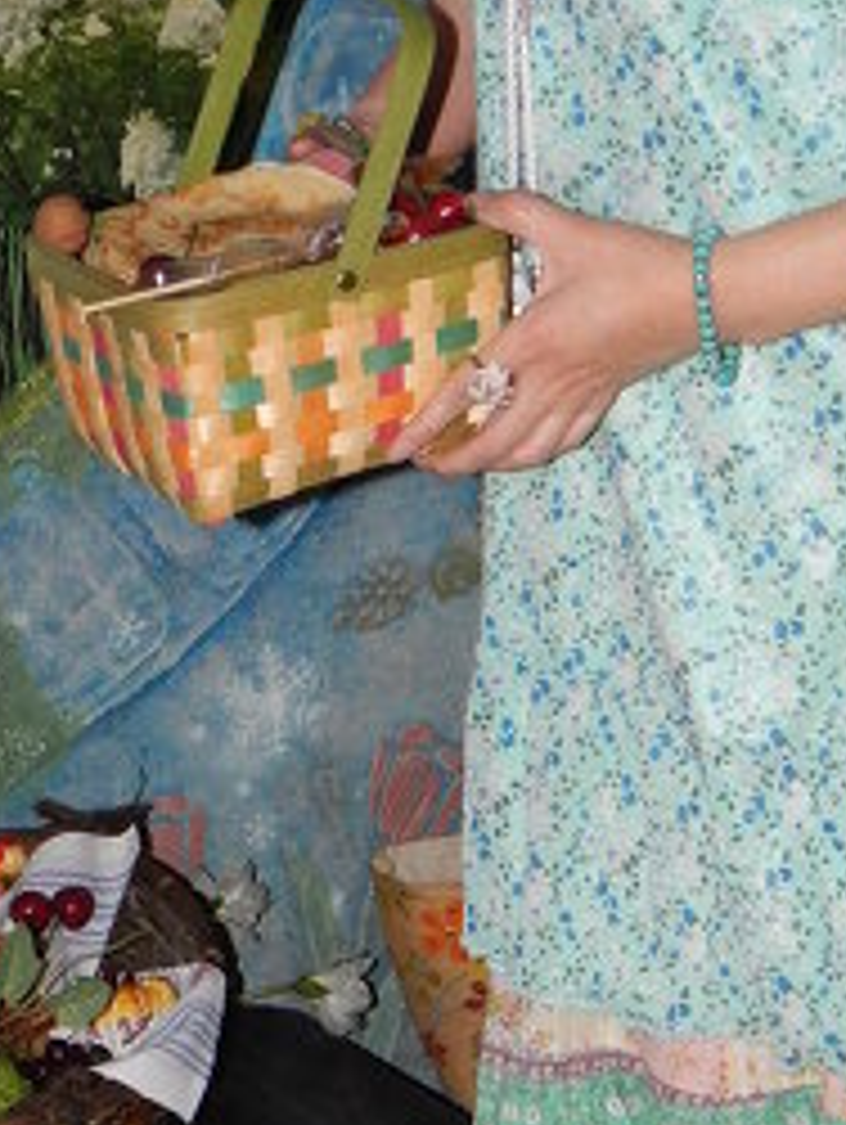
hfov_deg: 13.1
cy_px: 544
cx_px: 63
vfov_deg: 17.6
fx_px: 3643
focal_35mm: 112
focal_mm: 6.1
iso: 200
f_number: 3.3
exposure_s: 1/30
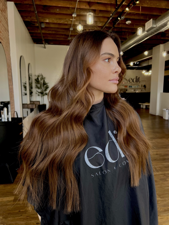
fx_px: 169
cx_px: 84
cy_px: 112
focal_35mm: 26
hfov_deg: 53.1
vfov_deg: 67.3
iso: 40
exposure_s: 1/217
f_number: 1.5
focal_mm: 5.7
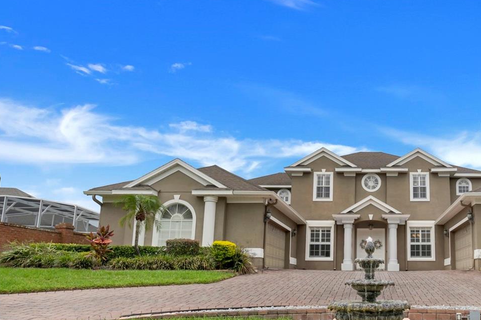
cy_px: 220
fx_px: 401
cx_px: 378
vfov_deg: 42.8
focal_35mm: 30
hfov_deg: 57.8
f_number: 8
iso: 125
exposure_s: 1/50
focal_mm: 12
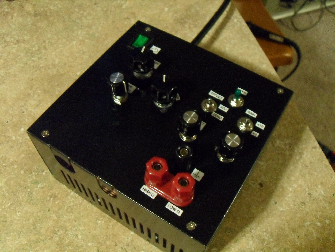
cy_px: 126
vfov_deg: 40.7
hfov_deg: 52.6
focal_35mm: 35
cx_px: 168
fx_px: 339
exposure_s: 1/8
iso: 400
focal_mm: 6.2
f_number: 2.8
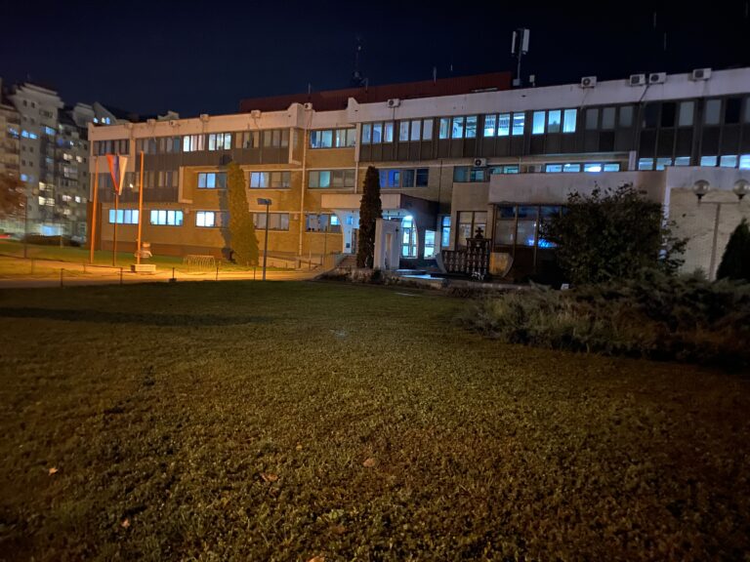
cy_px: 281
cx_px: 375
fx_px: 563
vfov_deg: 53.1
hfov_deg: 67.3
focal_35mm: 26
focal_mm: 4.25
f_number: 1.8
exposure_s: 1/4
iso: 800
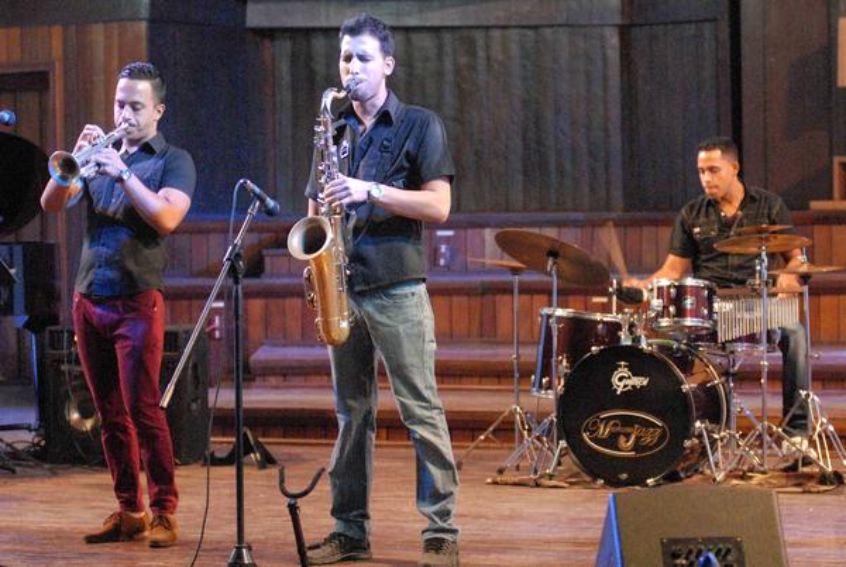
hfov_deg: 17.0
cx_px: 423
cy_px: 284
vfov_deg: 11.5
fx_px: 2824
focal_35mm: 120
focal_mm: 80
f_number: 2.8
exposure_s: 1/30
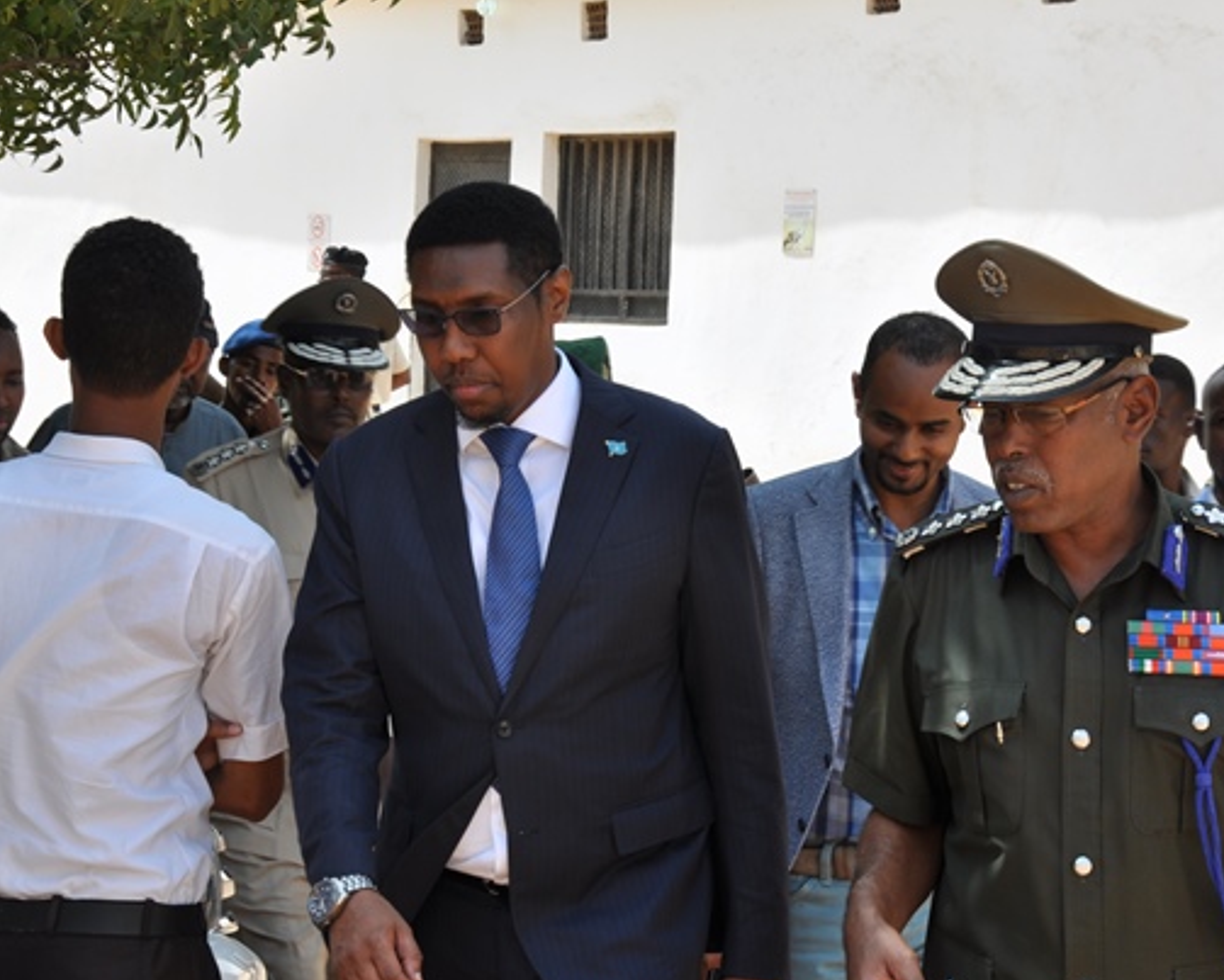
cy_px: 475
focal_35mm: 93
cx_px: 696
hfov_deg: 20.6
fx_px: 3371
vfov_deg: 16.6
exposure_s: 1/125
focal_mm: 52
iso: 200
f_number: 11
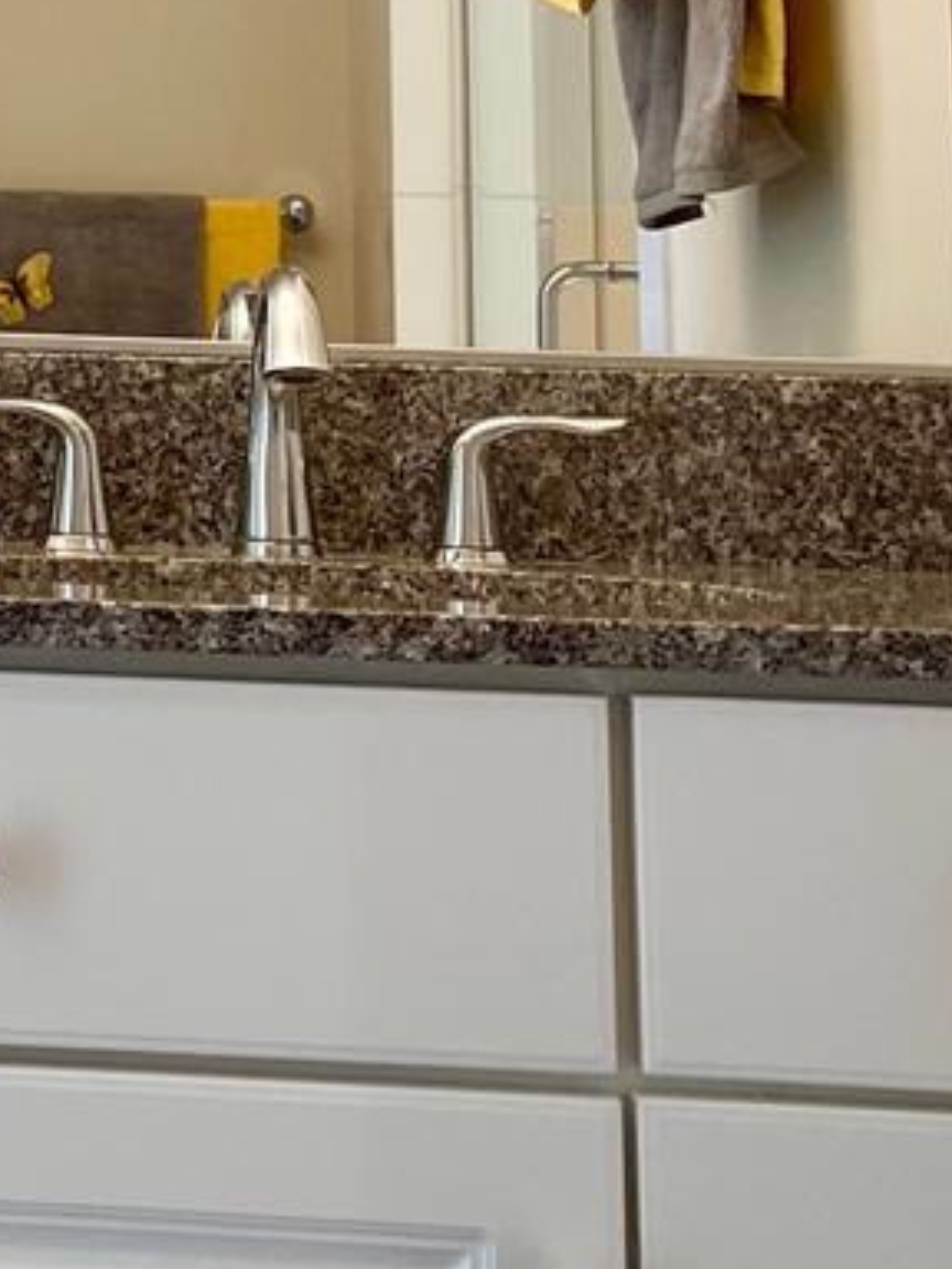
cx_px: -519
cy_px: -288
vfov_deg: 17.9
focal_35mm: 104
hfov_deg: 13.3
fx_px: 3814
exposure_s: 1/60
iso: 64
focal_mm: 5.1
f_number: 1.6
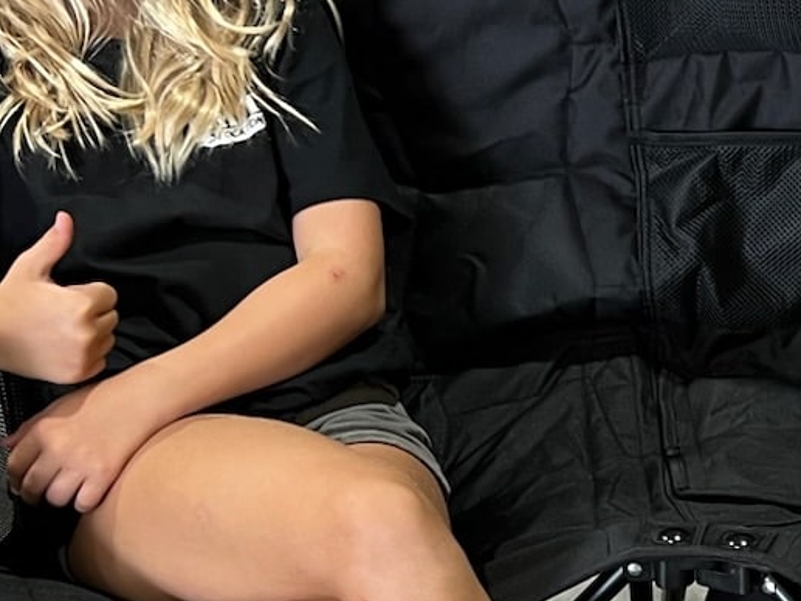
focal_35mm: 103
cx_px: 940
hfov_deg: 18.2
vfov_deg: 14.2
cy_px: 533
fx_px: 2384
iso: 80
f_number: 1.5
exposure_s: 1/50
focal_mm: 5.7
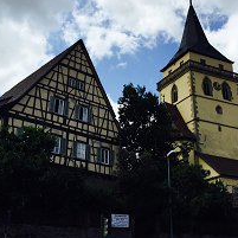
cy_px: 101
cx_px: 130
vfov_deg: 36.7
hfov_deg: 36.8
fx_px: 358
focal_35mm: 46
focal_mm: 4.15
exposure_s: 1/3300
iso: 32
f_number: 2.2
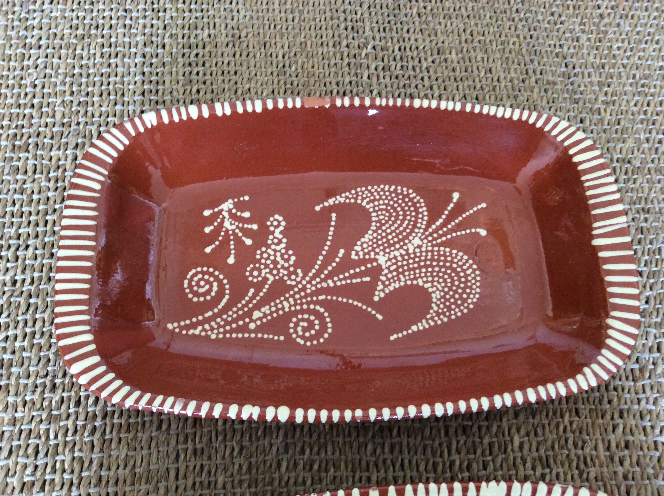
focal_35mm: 32
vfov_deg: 44.1
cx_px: 332
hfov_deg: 56.9
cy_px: 248
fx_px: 613
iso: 200
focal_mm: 3.3
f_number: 2.4
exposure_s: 1/25
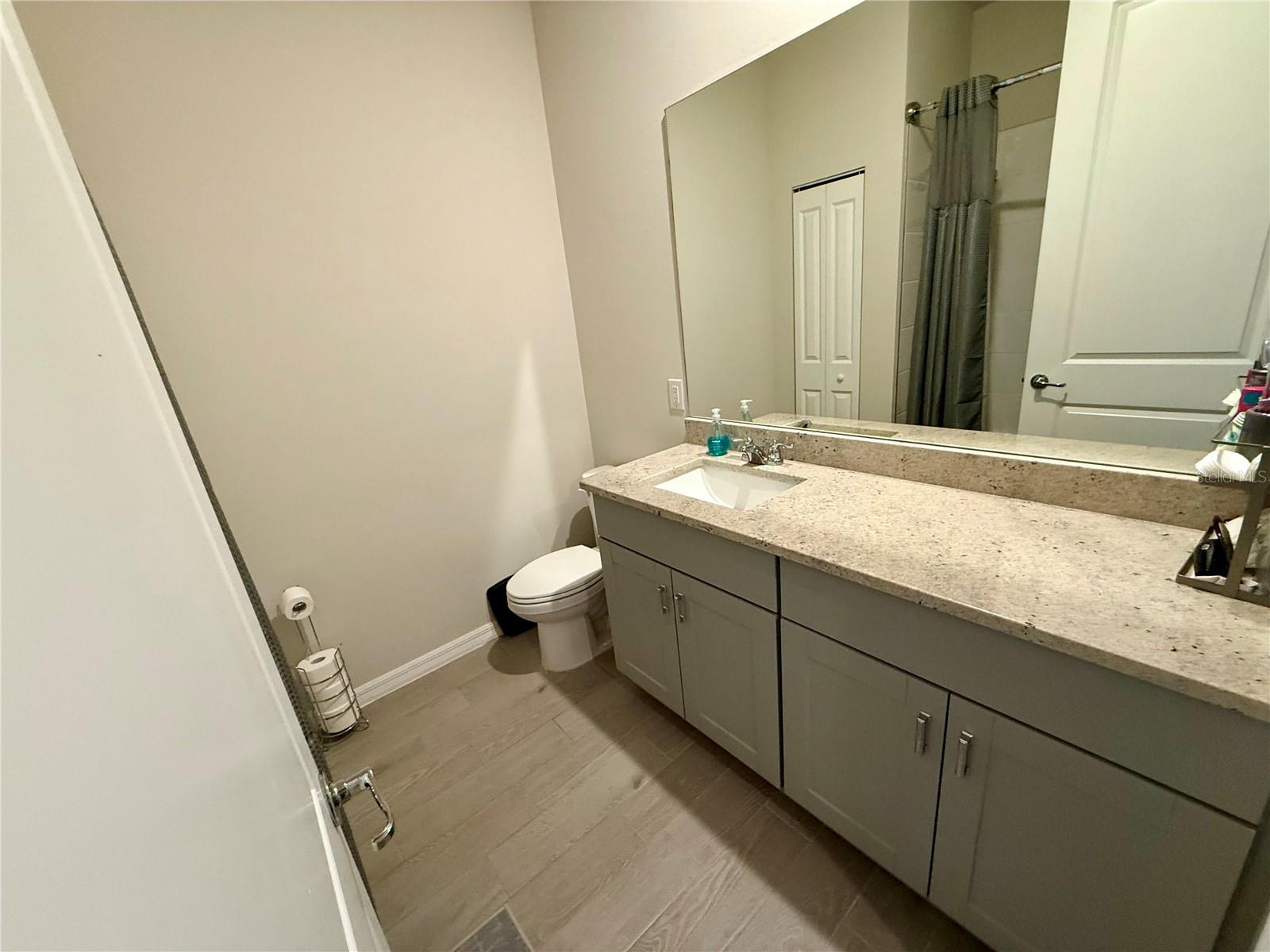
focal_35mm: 14
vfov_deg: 85.7
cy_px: 476
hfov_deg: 102.1
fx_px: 514
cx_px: 635
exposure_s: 1/60
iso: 320
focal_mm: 2.22
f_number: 2.2
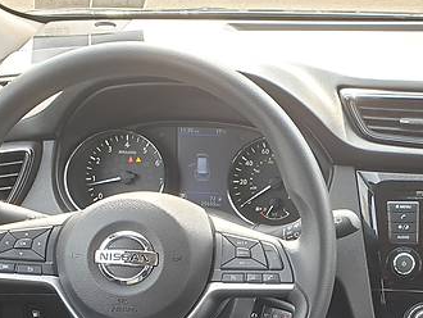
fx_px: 770
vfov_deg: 22.4
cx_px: 301
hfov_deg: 30.3
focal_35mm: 63
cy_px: 317
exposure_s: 1/67
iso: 50
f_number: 2.4
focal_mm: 4.3
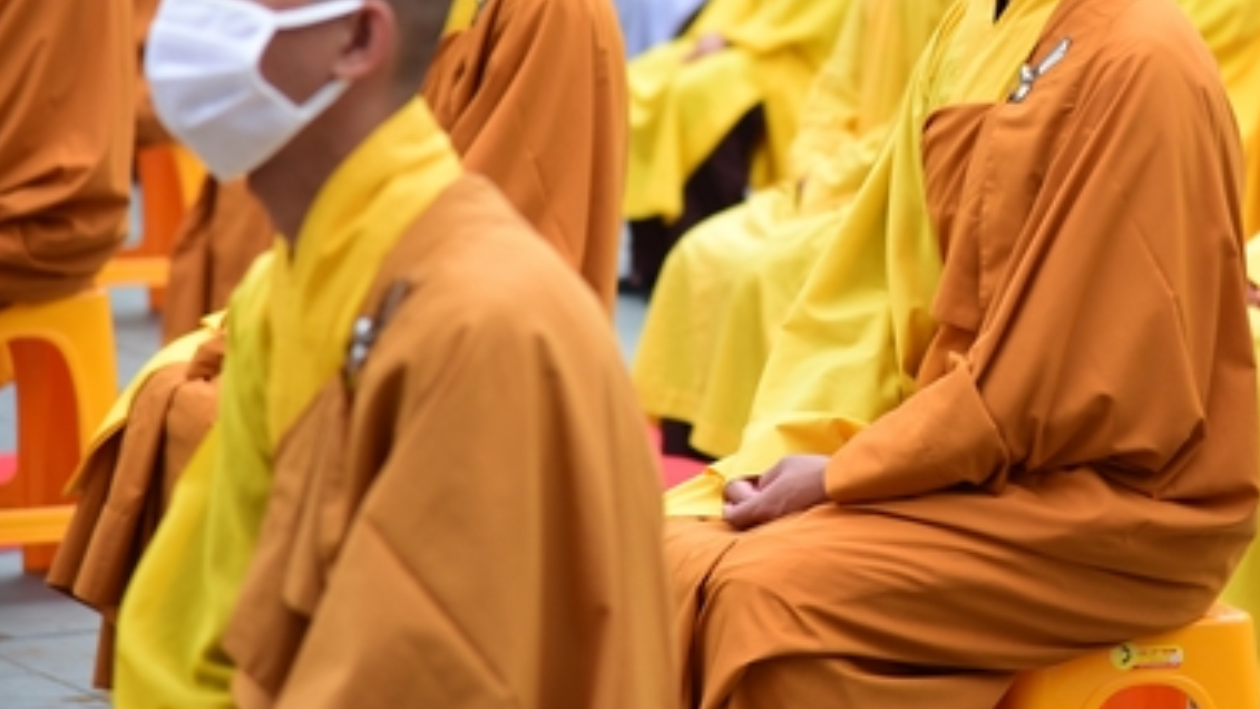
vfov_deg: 5.6
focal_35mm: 217
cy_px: 3
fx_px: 7249
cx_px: 969
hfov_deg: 9.9
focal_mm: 120
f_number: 4
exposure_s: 1/100
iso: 320
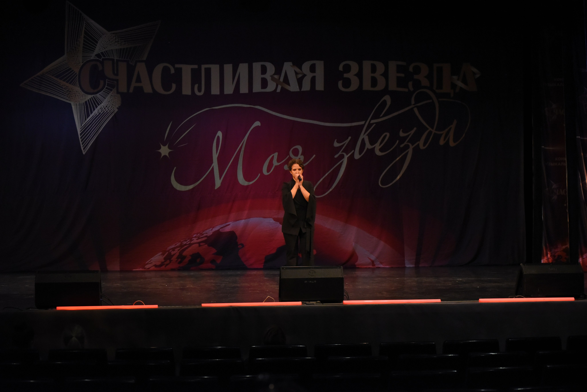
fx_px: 1223
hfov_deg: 27.0
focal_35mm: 75
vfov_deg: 18.2
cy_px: 196
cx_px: 294
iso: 5000
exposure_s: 1/640
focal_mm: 75
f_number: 3.5
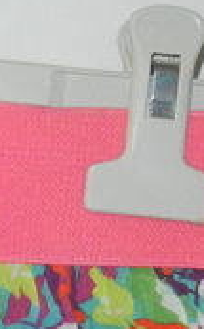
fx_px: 1651
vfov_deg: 10.9
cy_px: 509
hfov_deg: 6.9
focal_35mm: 185
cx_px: -194
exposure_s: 1/30
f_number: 3.5
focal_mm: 5.4
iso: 800
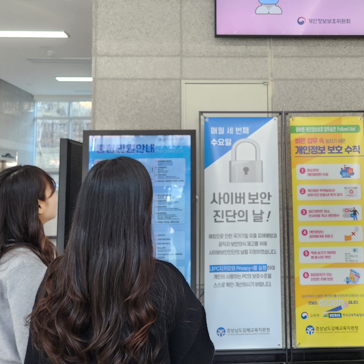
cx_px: 236
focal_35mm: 41
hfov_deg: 40.5
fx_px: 488
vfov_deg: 40.6
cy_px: 133
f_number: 1.8
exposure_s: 1/120
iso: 125
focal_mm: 5.4
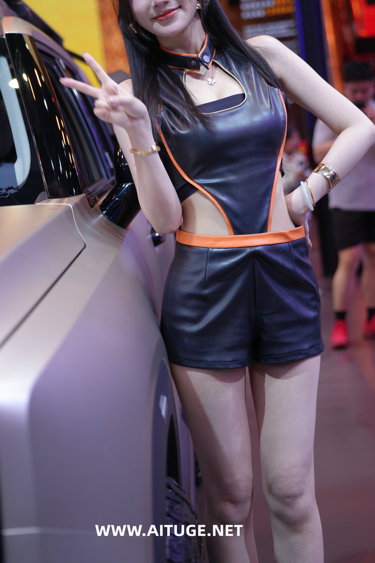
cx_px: 199
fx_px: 1169
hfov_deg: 18.2
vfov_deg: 27.0
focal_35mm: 75
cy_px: 201
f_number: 2.8
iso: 160
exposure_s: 1/160
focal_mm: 57.6
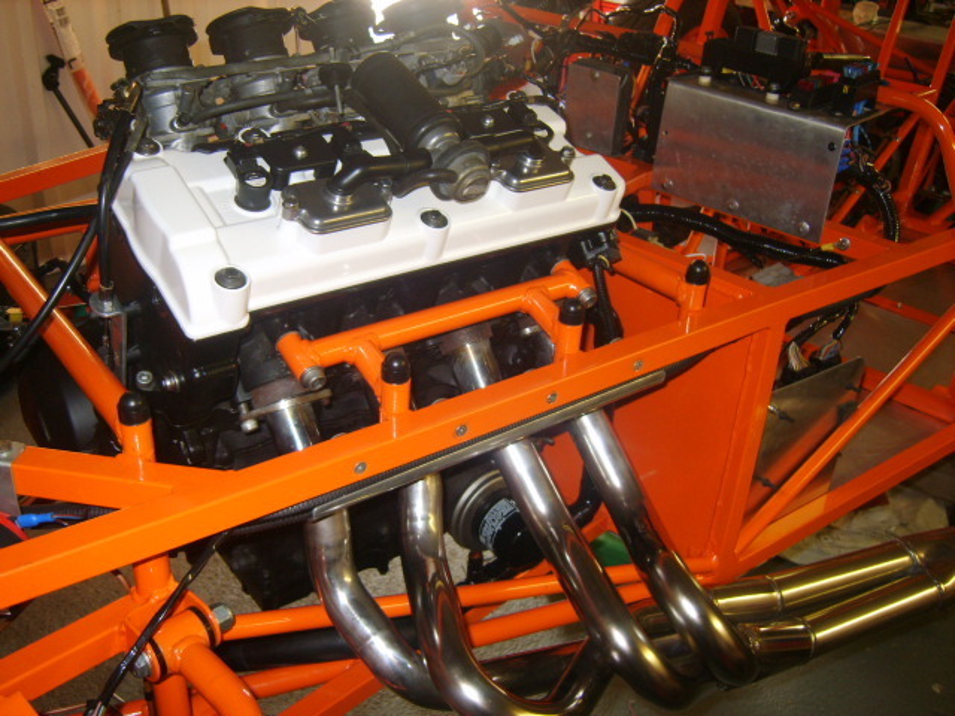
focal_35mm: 35
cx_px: 478
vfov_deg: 40.7
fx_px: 966
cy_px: 358
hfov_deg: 52.6
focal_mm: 7.4
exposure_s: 1/30
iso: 100
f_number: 2.8
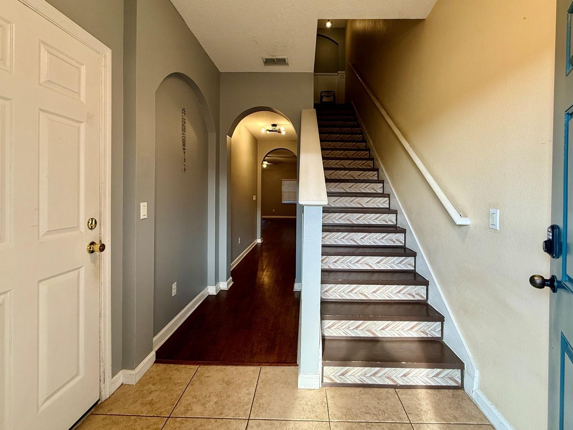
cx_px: 300
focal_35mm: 16
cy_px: 195
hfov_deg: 94.4
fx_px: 265
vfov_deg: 77.9
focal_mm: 2.22
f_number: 2.2
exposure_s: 1/120
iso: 160
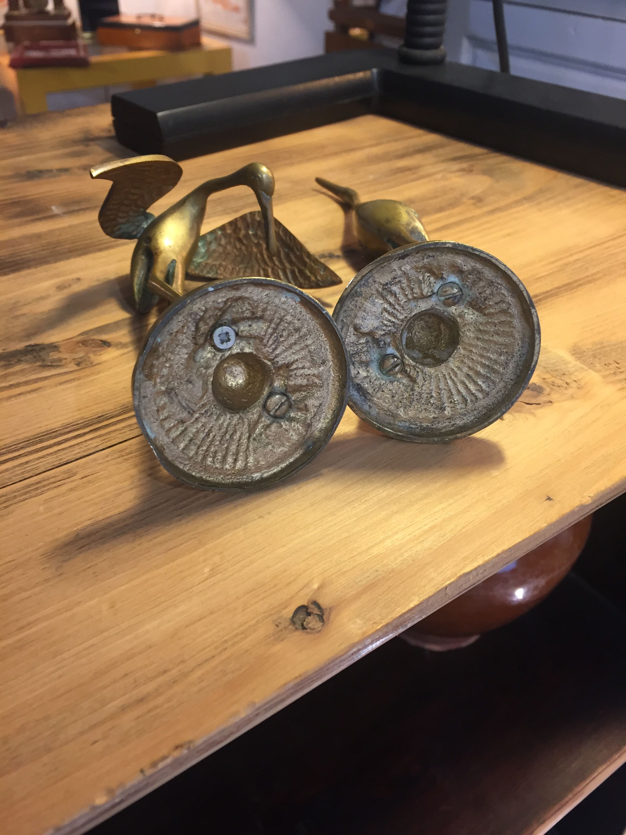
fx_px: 699
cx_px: 313
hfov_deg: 48.2
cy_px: 418
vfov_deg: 61.7
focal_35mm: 29
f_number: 2.2
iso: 100
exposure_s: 1/33
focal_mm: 4.15
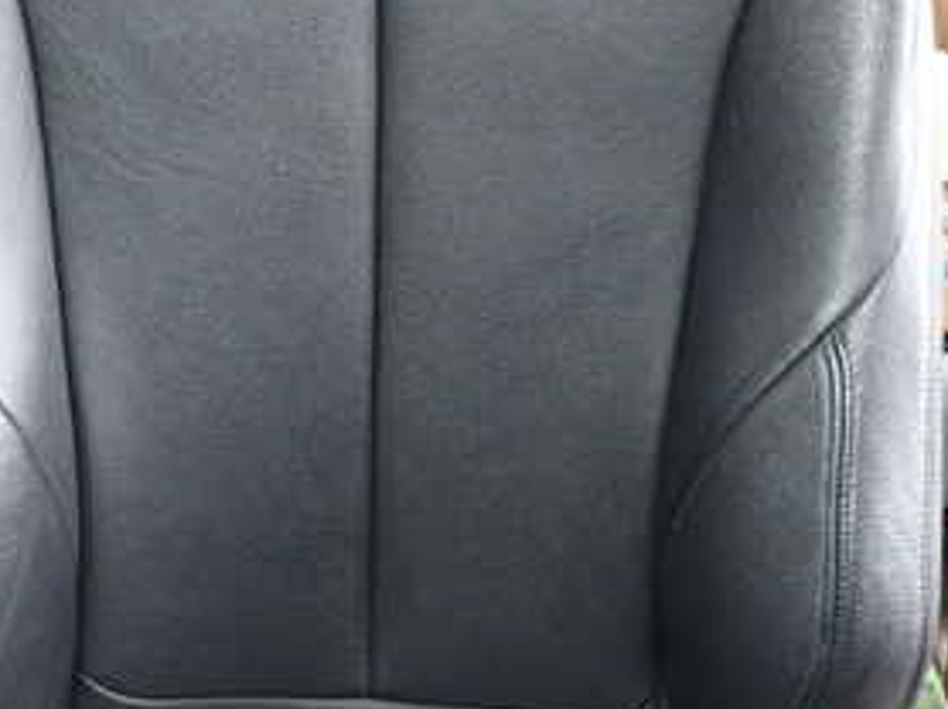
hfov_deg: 35.6
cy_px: 211
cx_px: 467
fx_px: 1478
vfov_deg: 26.8
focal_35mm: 54
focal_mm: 4.5
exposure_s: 1/100
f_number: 2
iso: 400
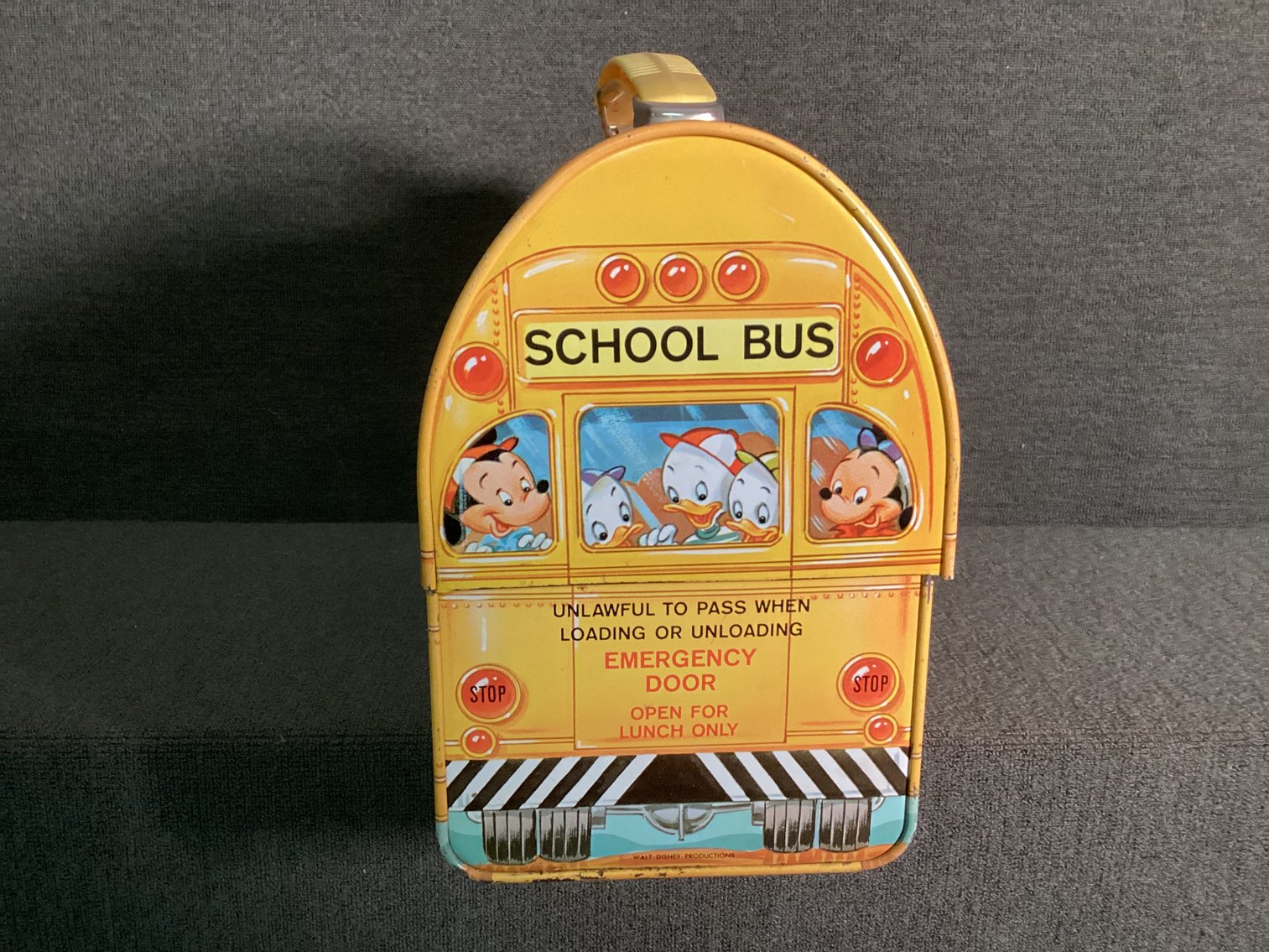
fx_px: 1137
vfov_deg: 45.4
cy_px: 476
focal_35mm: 31
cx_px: 634
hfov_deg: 58.3
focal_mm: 3.3
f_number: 2.4
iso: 320
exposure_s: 1/60
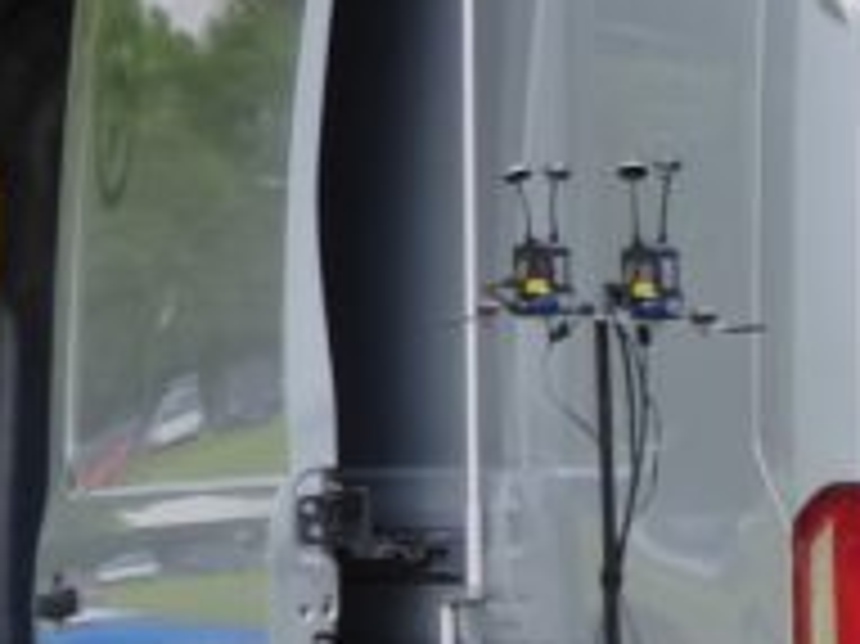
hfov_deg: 5.5
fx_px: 8913
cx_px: -90
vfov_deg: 4.1
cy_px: 703
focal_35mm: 359
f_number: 1.9
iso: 100
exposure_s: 1/870
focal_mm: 5.52
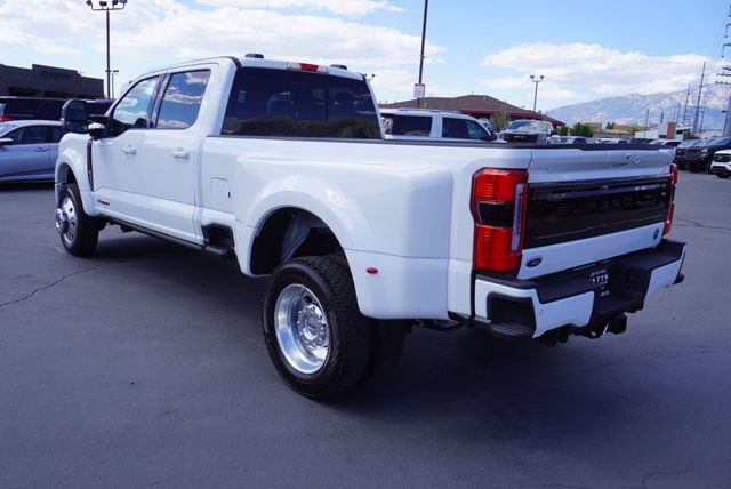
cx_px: 366
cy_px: 244
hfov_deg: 61.9
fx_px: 610
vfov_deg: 43.7
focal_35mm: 30
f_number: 9
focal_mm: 20
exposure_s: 1/125
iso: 100
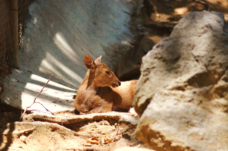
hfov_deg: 4.6
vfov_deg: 3.0
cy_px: 76
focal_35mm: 450
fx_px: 2844
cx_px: 114
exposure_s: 1/1600
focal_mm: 300
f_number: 5.6
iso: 400
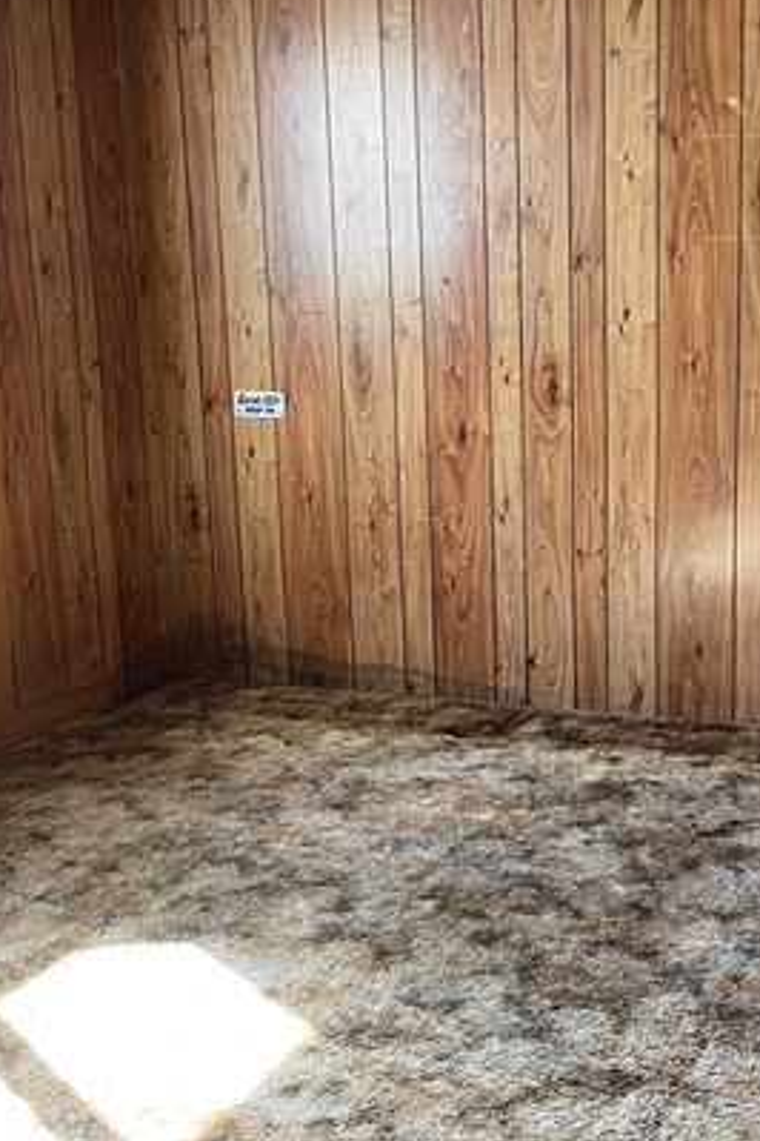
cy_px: 641
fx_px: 1583
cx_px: 531
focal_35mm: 50
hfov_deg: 26.8
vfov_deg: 39.5
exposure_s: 1/63
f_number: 1.6
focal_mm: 5.1
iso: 125
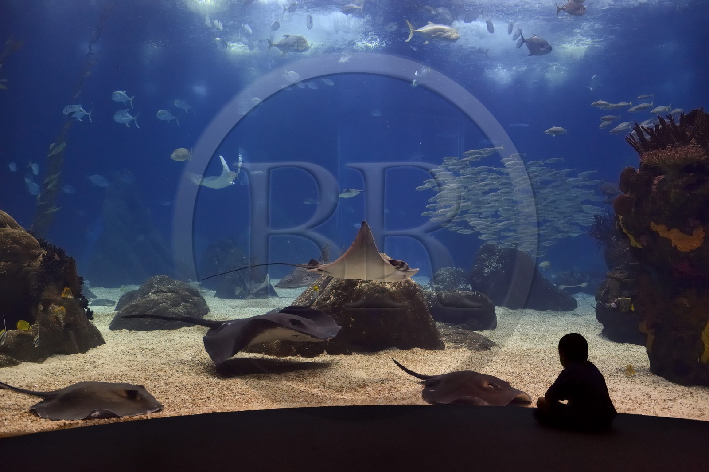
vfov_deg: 38.8
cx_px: 354
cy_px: 236
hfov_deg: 55.8
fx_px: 669
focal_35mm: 34
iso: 1600
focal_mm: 34
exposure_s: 1/60
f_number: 4.5
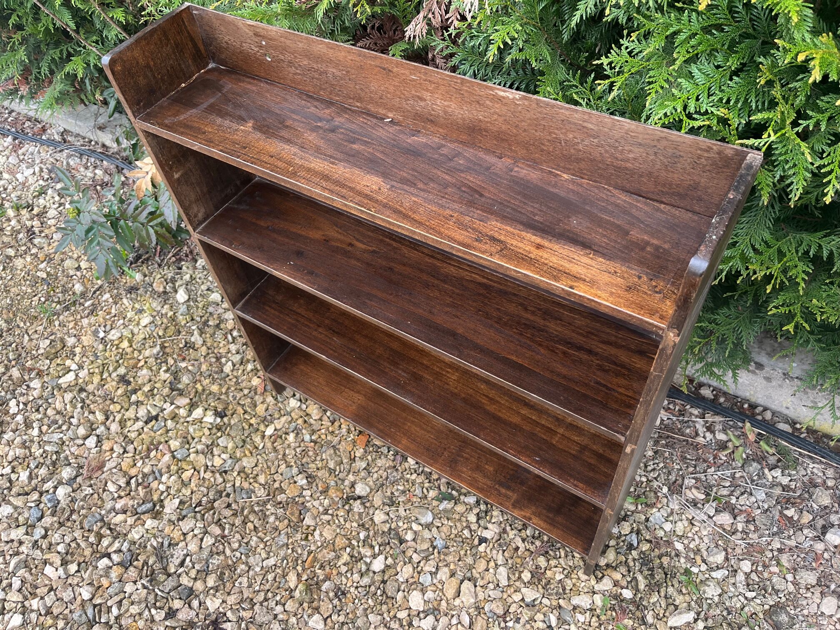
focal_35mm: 26
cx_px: 420
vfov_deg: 53.1
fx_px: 631
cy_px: 315
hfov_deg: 67.3
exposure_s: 1/121
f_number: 1.6
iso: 64
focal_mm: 5.1
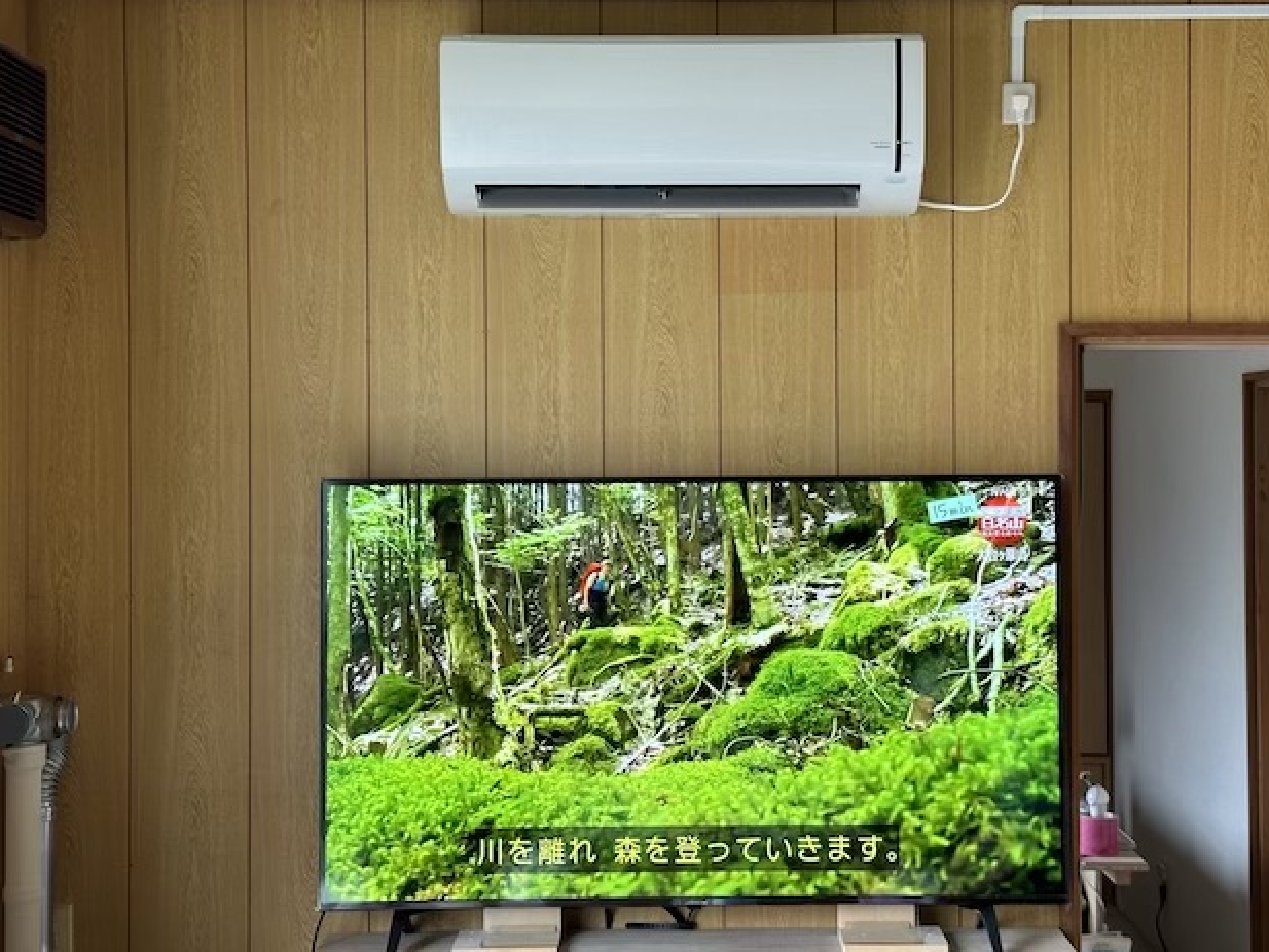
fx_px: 2053
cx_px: 722
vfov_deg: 26.1
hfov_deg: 34.3
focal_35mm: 56
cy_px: 456
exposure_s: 1/60
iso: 100
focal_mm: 6.86
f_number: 1.78
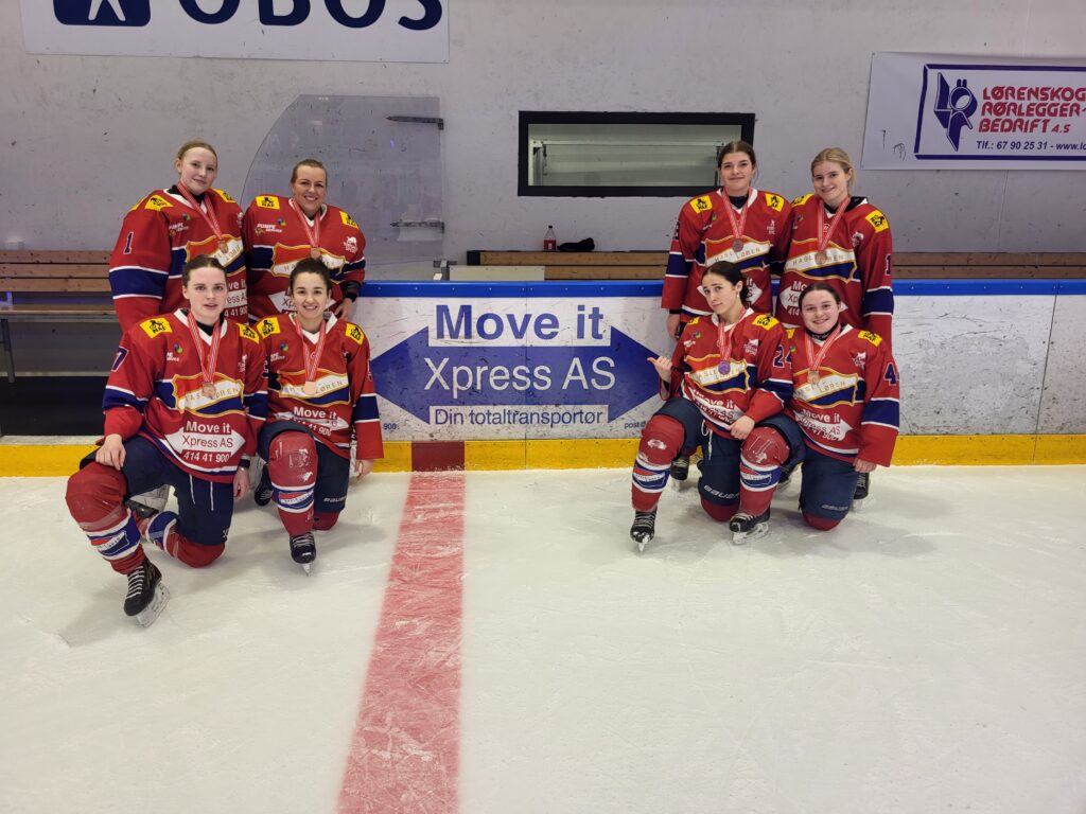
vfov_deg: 53.1
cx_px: 543
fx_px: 816
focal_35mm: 26
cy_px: 407
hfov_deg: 67.3
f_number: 1.8
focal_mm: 5.4
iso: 50
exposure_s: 1/100
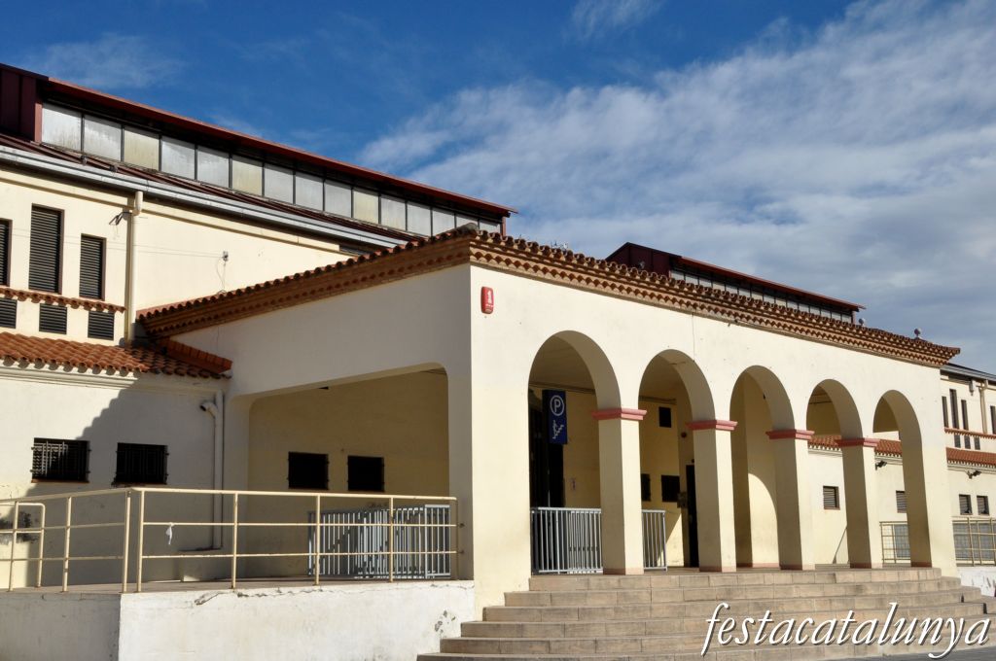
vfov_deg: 31.8
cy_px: 330
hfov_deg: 46.5
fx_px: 1161
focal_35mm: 42
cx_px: 498
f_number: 14
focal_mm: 28
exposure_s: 1/800
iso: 500
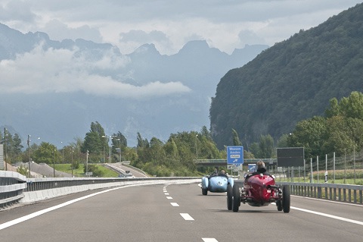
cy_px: 121
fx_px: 1435
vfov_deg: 9.6
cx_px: 182
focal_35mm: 142
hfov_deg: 14.4
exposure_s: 1/125
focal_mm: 95
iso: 200
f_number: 18
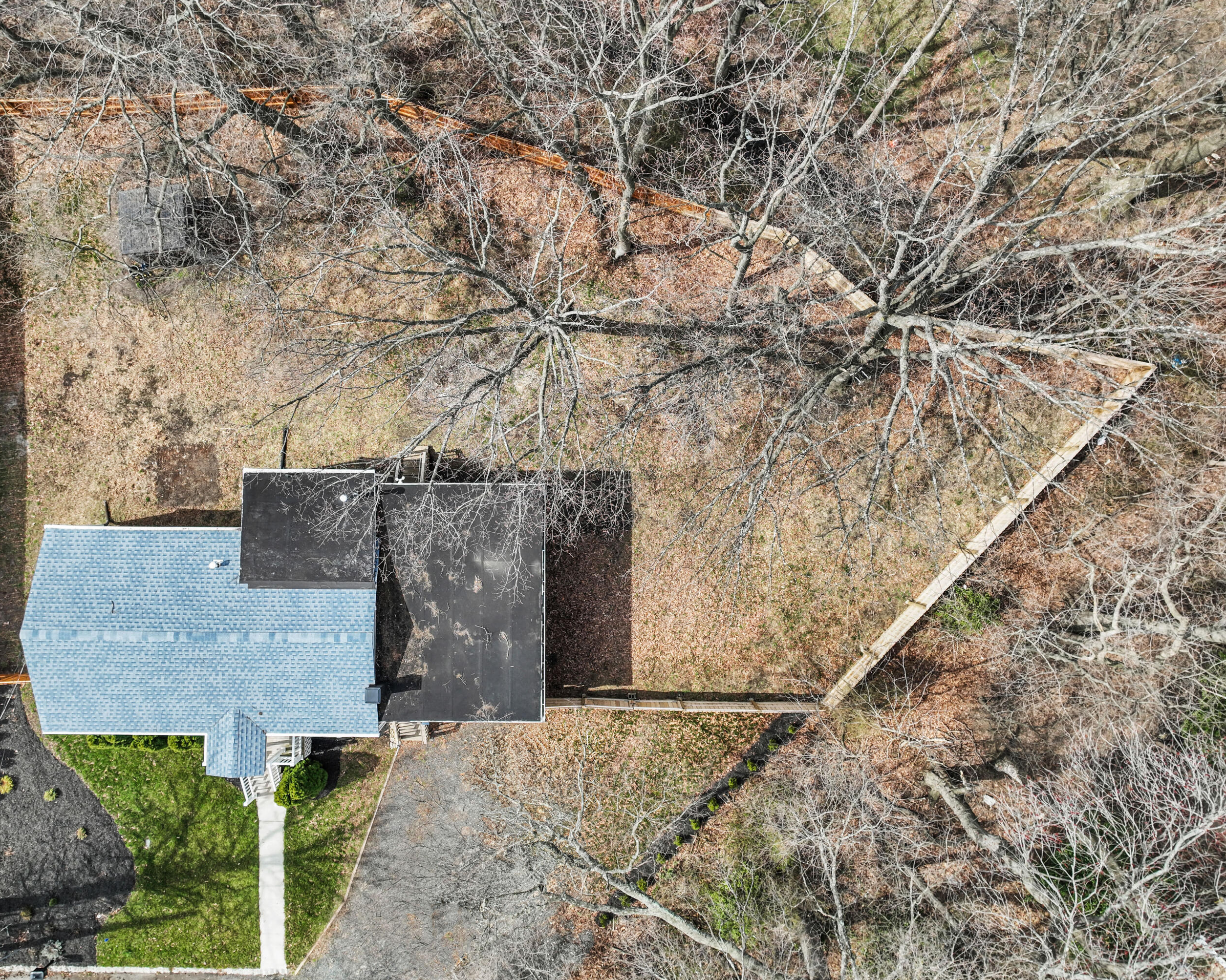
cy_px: 500
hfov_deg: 62.2
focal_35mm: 28
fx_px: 1016
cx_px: 586
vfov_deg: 51.5
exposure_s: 1/640
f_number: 2.8
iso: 100
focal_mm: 12.29
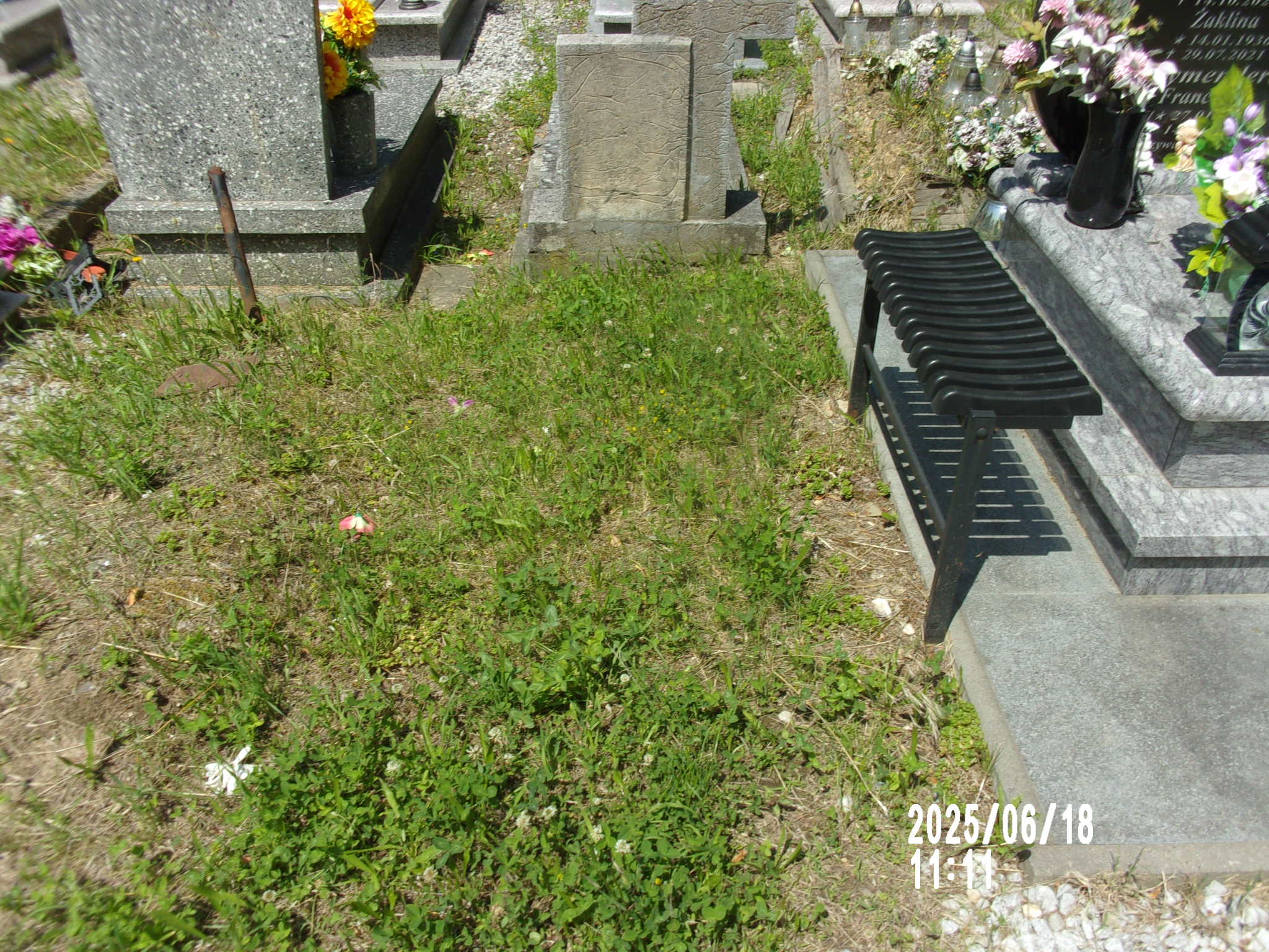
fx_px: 1026
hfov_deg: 63.4
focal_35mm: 28
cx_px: 634
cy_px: 476
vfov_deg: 49.7
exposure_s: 1/100
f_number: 10.8
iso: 80
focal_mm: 5.1
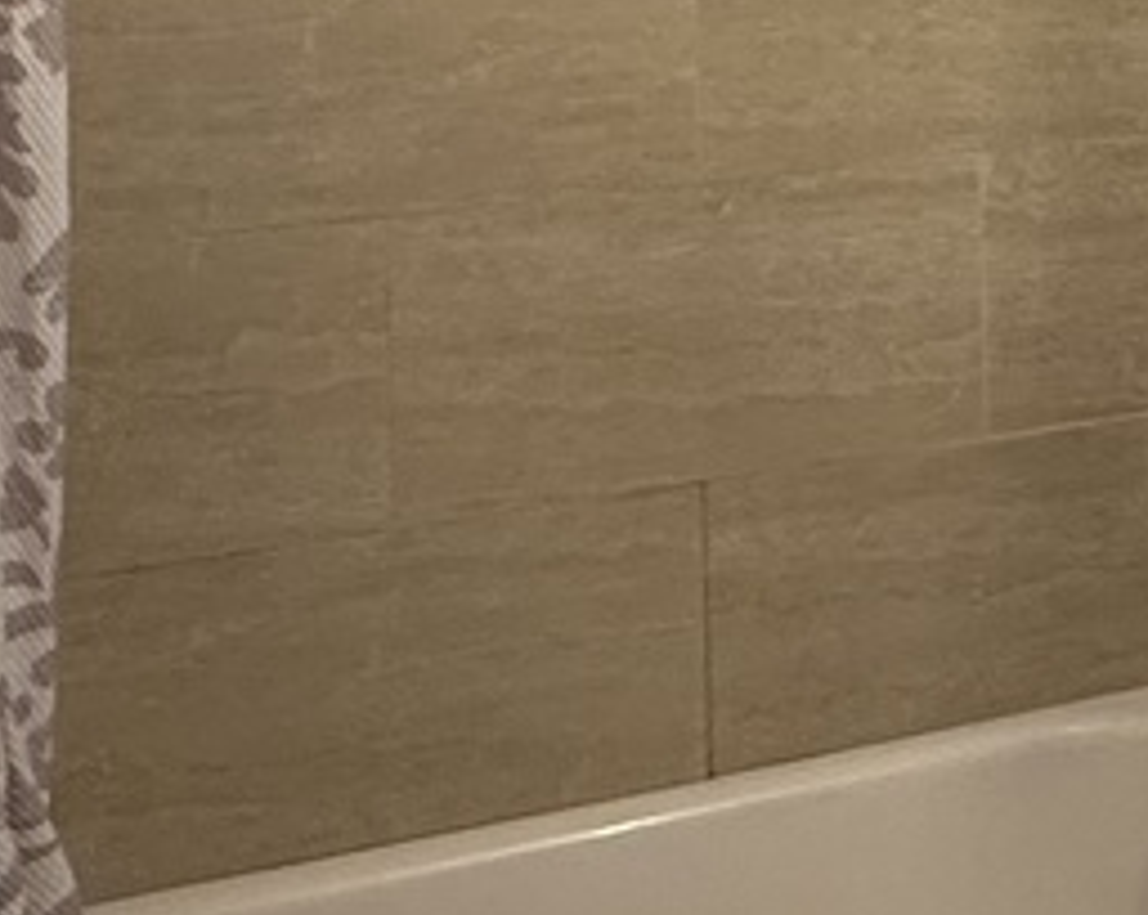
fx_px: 2612
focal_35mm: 77
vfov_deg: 18.7
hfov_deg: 23.3
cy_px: -224
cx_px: 1247
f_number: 2.2
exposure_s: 1/60
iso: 250
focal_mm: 2.22
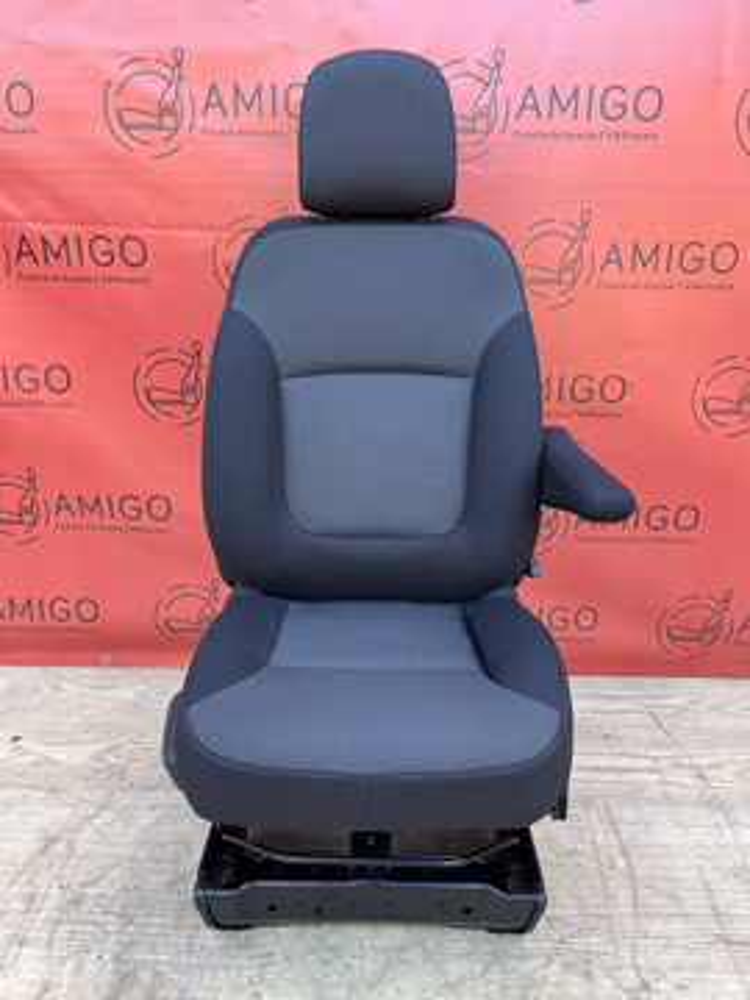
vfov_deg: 67.3
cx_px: 375
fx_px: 751
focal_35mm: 26
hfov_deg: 53.1
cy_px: 500
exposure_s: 1/122
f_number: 1.6
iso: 80
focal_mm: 5.1
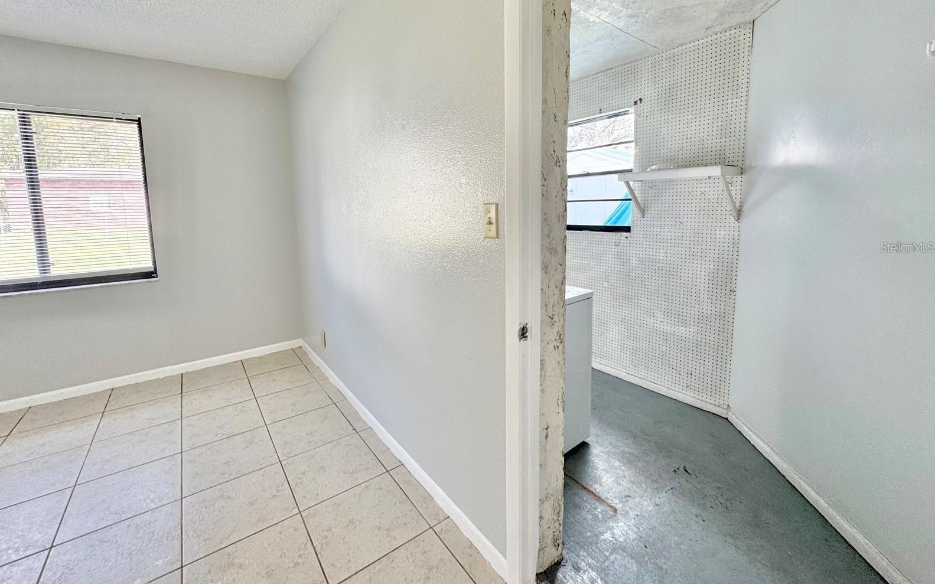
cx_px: 464
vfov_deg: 74.3
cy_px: 247
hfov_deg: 101.5
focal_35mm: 15
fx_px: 382
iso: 125
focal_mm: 2.22
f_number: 2.2
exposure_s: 1/120
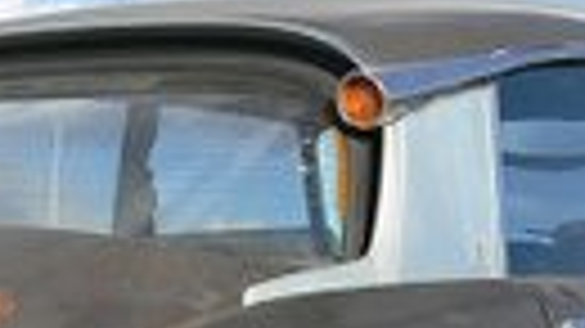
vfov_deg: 10.2
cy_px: 391
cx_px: 202
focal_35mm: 117
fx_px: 1814
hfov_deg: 18.3
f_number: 5.6
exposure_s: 1/160
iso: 80
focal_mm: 7.4
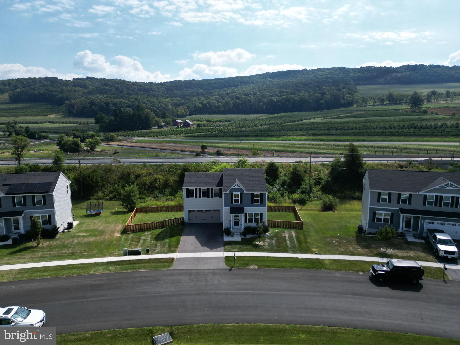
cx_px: 230
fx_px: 319
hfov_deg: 71.6
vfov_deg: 56.8
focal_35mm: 24
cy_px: 172
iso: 140
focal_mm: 6.72
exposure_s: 1/4000
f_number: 1.7
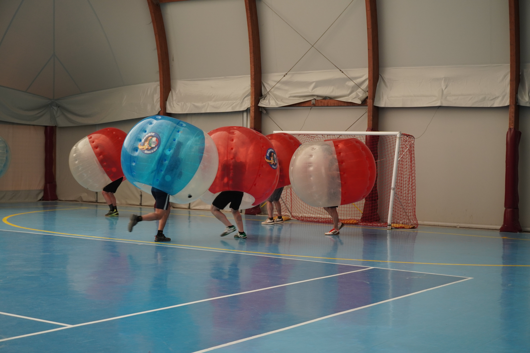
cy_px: 176
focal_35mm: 57
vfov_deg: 23.8
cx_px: 265
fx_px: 839
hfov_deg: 35.1
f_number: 5.6
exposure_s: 1/160
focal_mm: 38
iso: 640
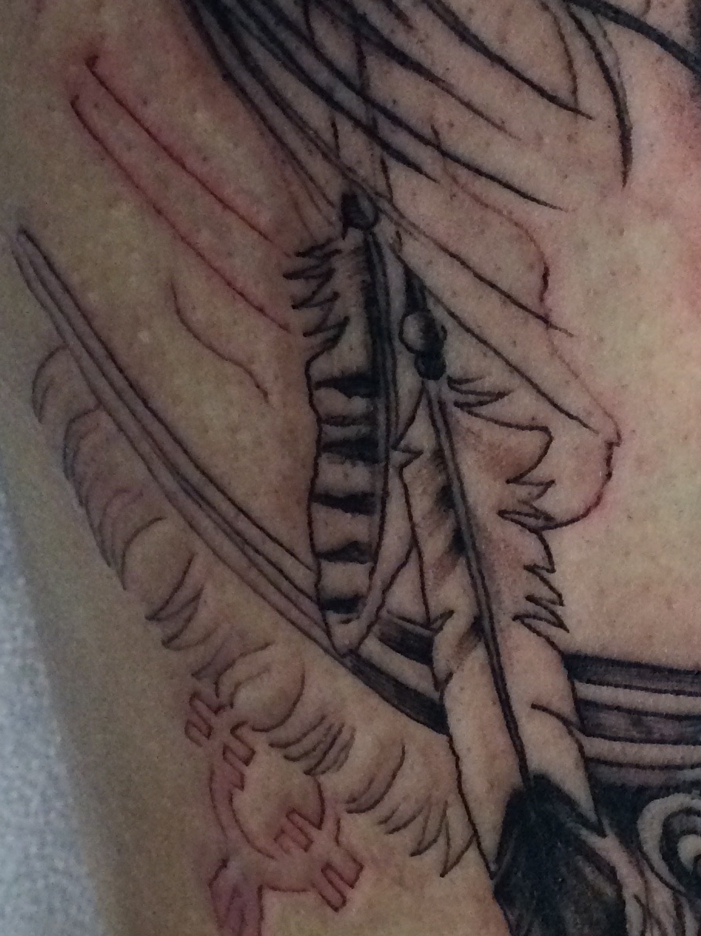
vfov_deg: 24.9
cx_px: 808
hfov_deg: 18.1
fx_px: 2107
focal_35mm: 78
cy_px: 285
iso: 160
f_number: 2.2
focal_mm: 4.15
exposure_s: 1/30
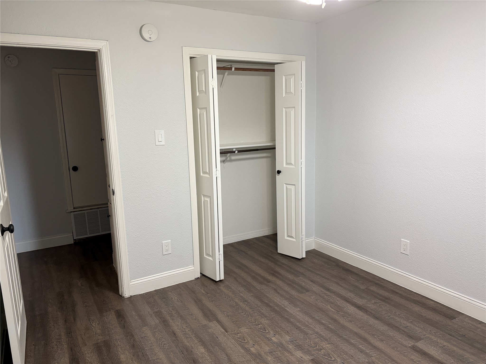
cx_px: 243
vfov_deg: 53.1
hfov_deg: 67.3
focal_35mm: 26
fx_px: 365
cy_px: 182
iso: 100
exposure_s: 1/60
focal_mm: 5.96
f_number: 1.6
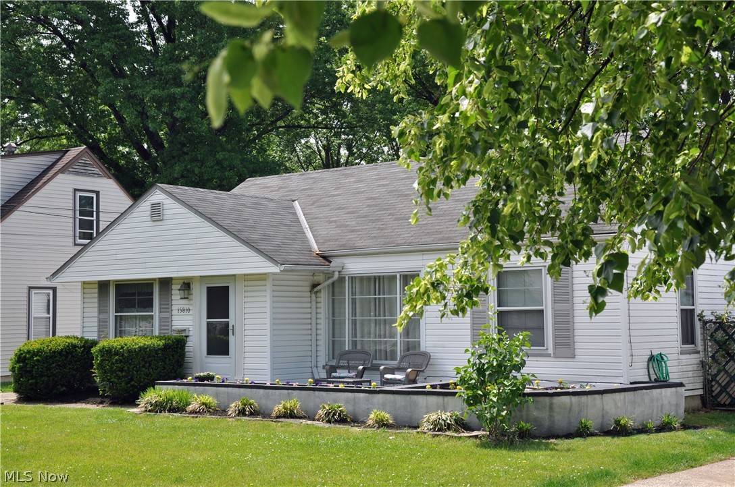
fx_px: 1070
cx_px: 368
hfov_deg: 37.9
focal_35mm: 52
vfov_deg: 25.7
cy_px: 244
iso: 200
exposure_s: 1/320
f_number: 9
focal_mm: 35
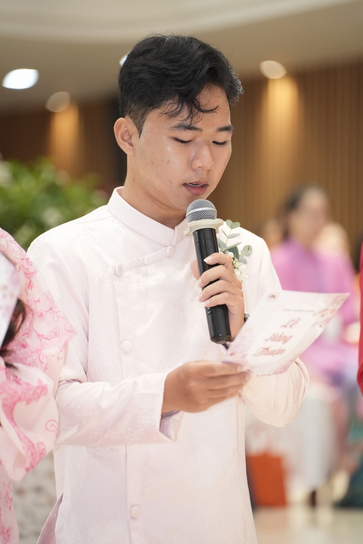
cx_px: 182
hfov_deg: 9.1
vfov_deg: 13.7
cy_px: 272
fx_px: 2269
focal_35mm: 150
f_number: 2.8
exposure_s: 1/250
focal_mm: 150
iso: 2500
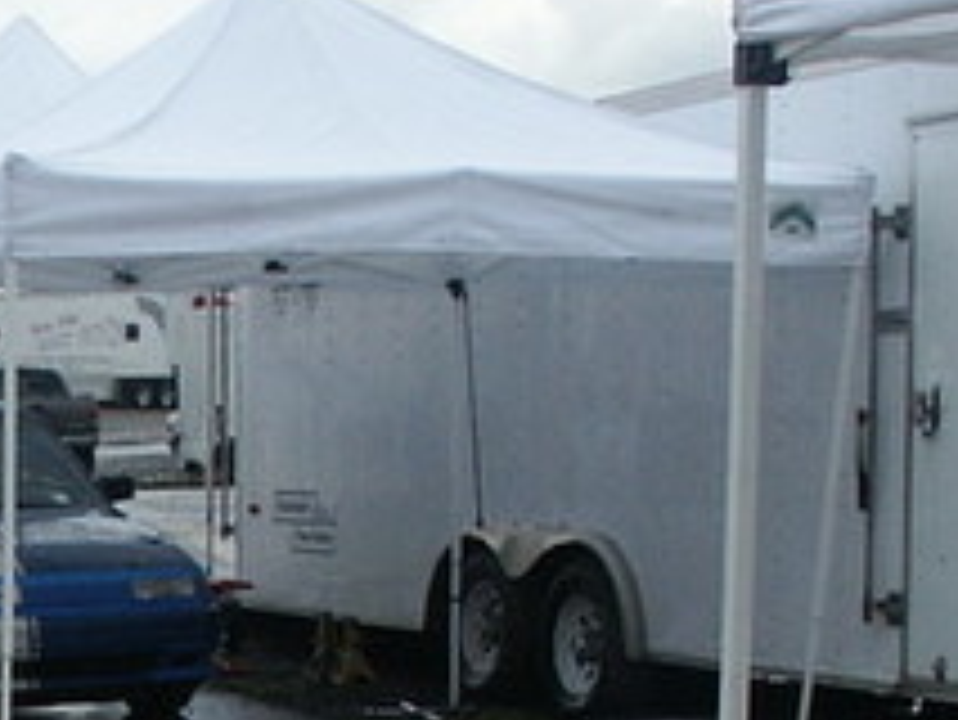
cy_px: 778
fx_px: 3018
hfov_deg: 16.9
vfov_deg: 13.3
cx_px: -310
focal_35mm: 109
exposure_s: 1/250
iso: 100
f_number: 6.7
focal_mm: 7.7
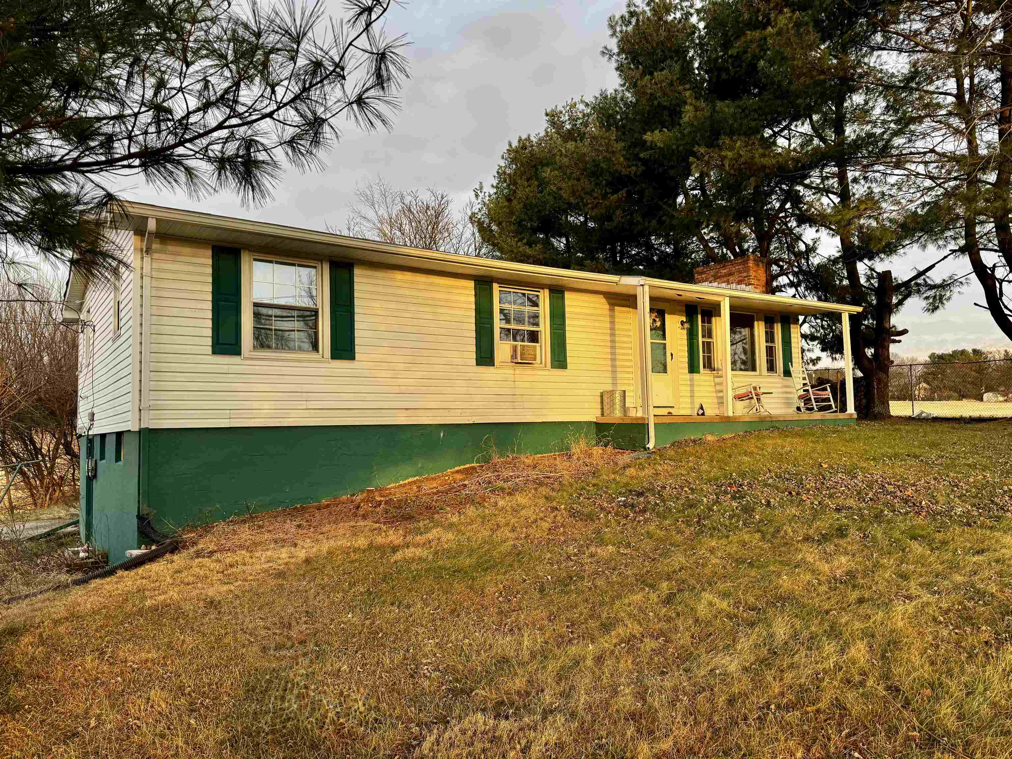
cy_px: 380
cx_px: 506
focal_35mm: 24
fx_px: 702
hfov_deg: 71.6
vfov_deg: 56.8
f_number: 1.78
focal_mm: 6.76
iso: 64
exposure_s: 1/266
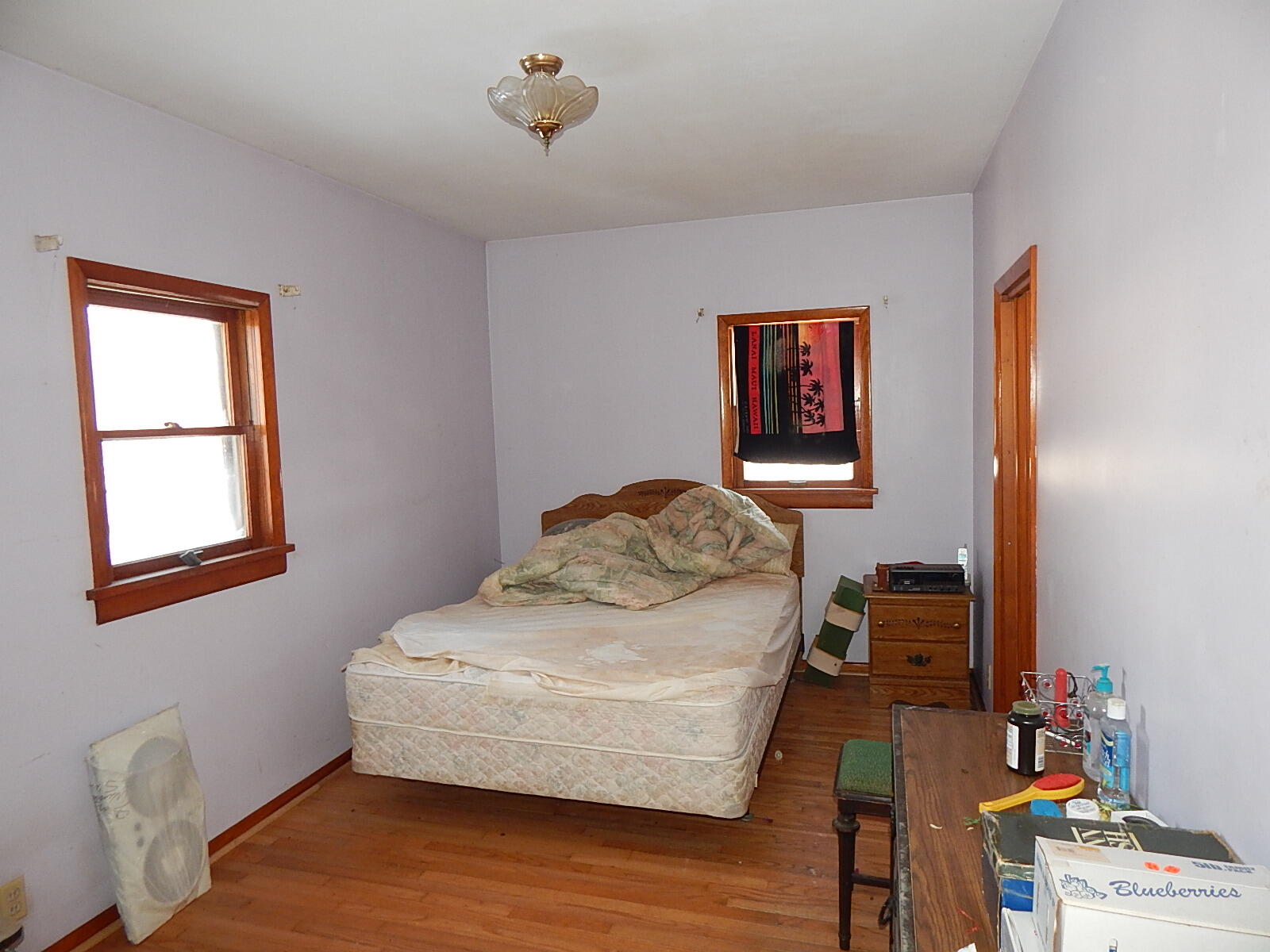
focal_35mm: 22
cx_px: 635
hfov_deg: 76.4
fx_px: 807
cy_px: 476
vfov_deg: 61.1
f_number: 3
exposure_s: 1/30
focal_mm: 4
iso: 200
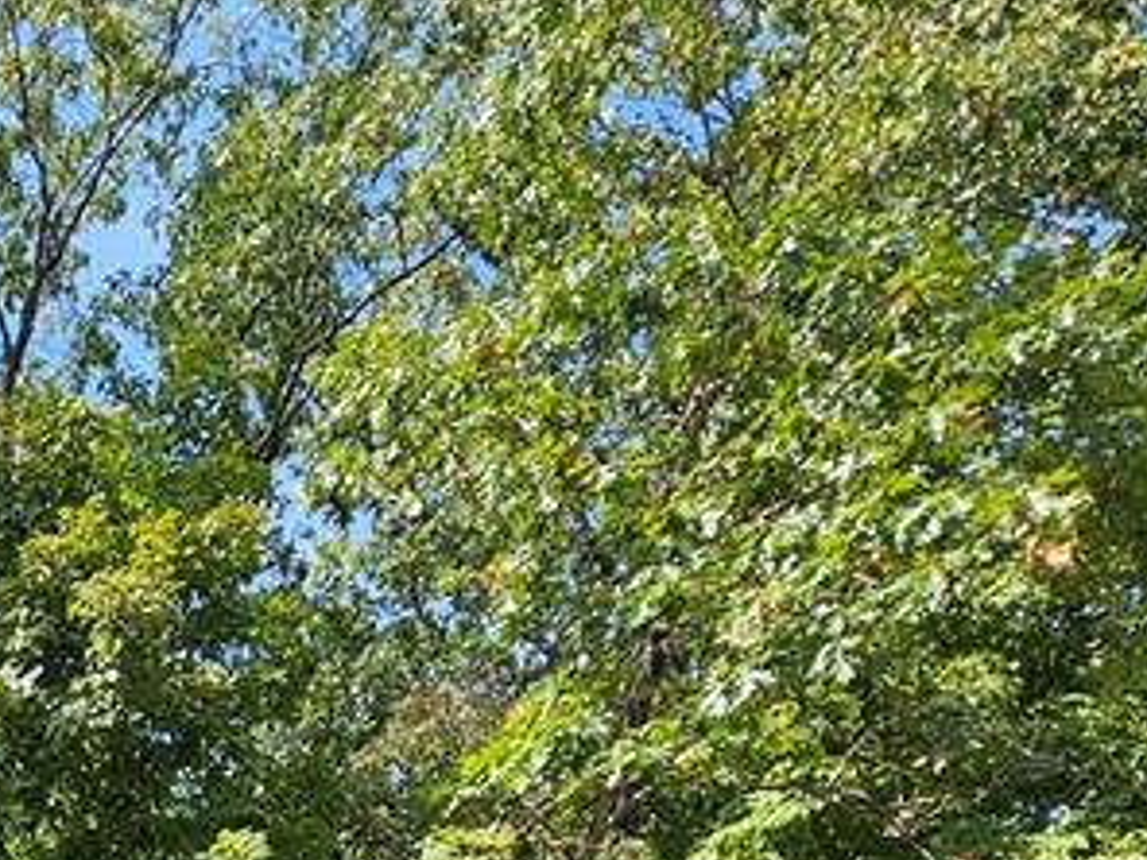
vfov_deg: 24.0
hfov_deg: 33.8
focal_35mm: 45
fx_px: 1491
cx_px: -240
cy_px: 1348
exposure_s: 1/1252
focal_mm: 2.2
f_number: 2.2
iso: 50
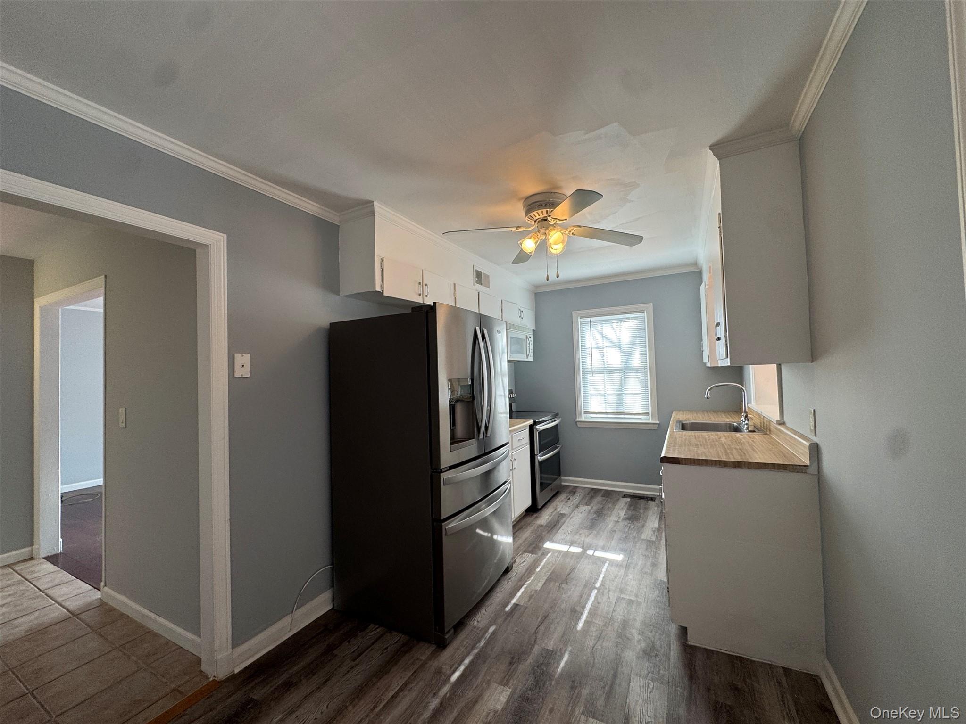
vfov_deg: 85.7
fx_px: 391
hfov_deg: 102.1
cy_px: 362
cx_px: 483
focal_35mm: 14
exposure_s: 1/120
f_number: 2.2
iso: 80
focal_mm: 2.22
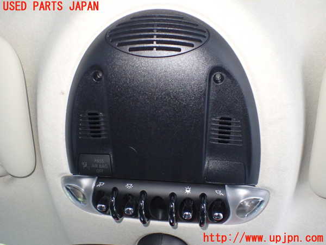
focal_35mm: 30
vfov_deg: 46.8
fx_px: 283
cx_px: 163
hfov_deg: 60.0
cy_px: 122
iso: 1000
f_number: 2.3
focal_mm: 5.4
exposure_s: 1/30
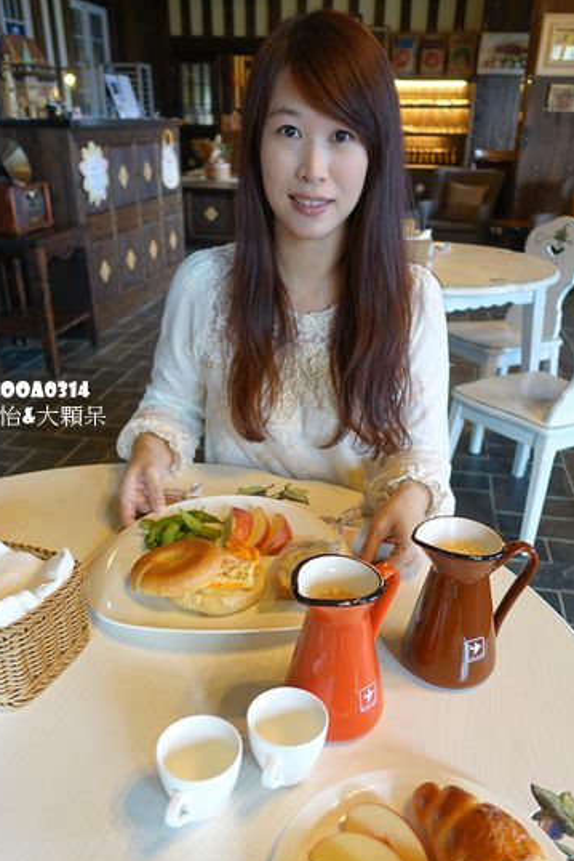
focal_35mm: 29
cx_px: 285
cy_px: 504
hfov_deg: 45.0
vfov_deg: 63.2
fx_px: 693
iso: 125
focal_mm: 8.8
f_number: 1.8
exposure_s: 1/30
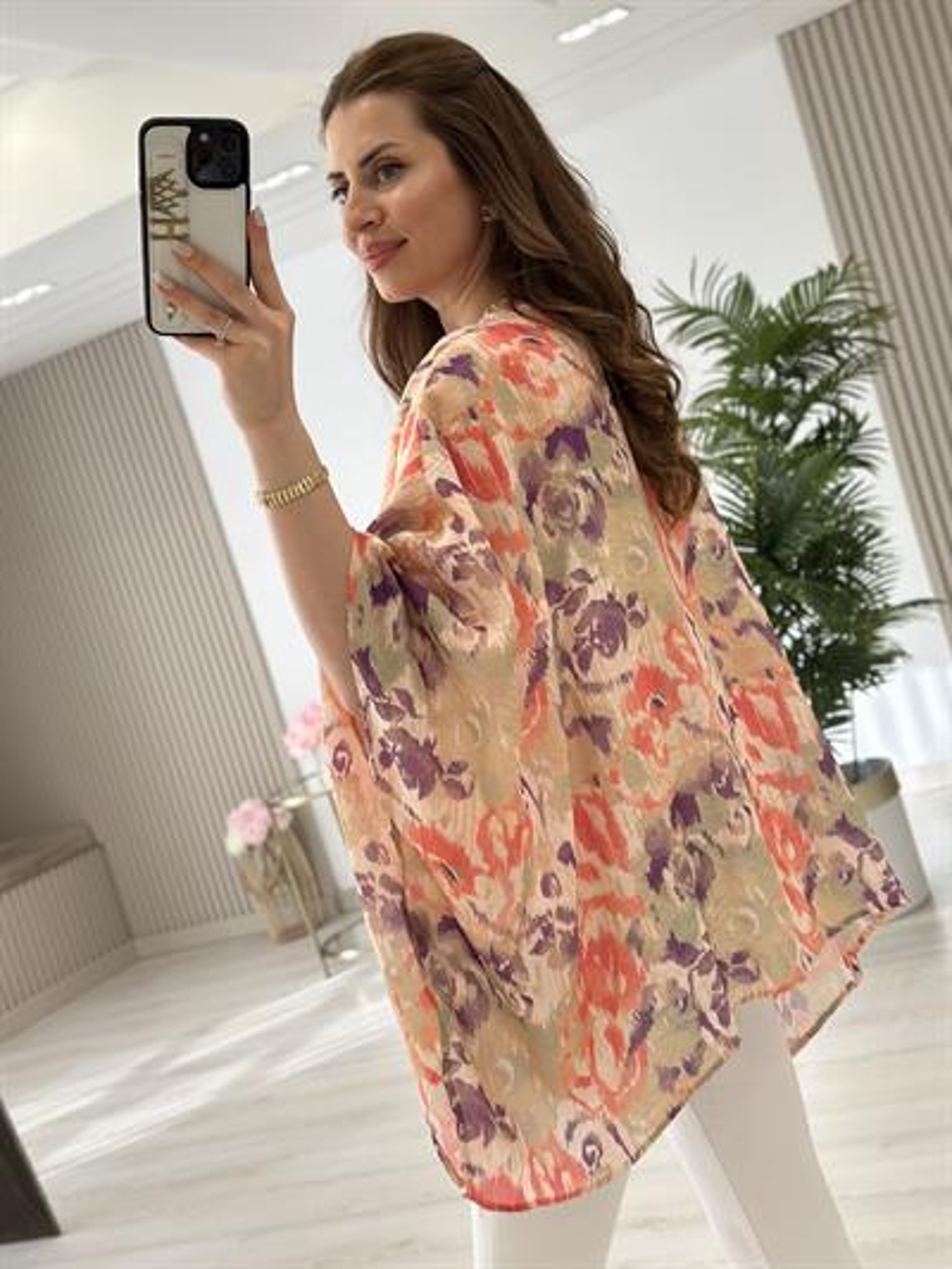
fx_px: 1759
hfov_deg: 30.3
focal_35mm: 48
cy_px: 634
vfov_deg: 39.6
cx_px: 476
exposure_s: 1/361
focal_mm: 6.86
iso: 80
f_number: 1.78
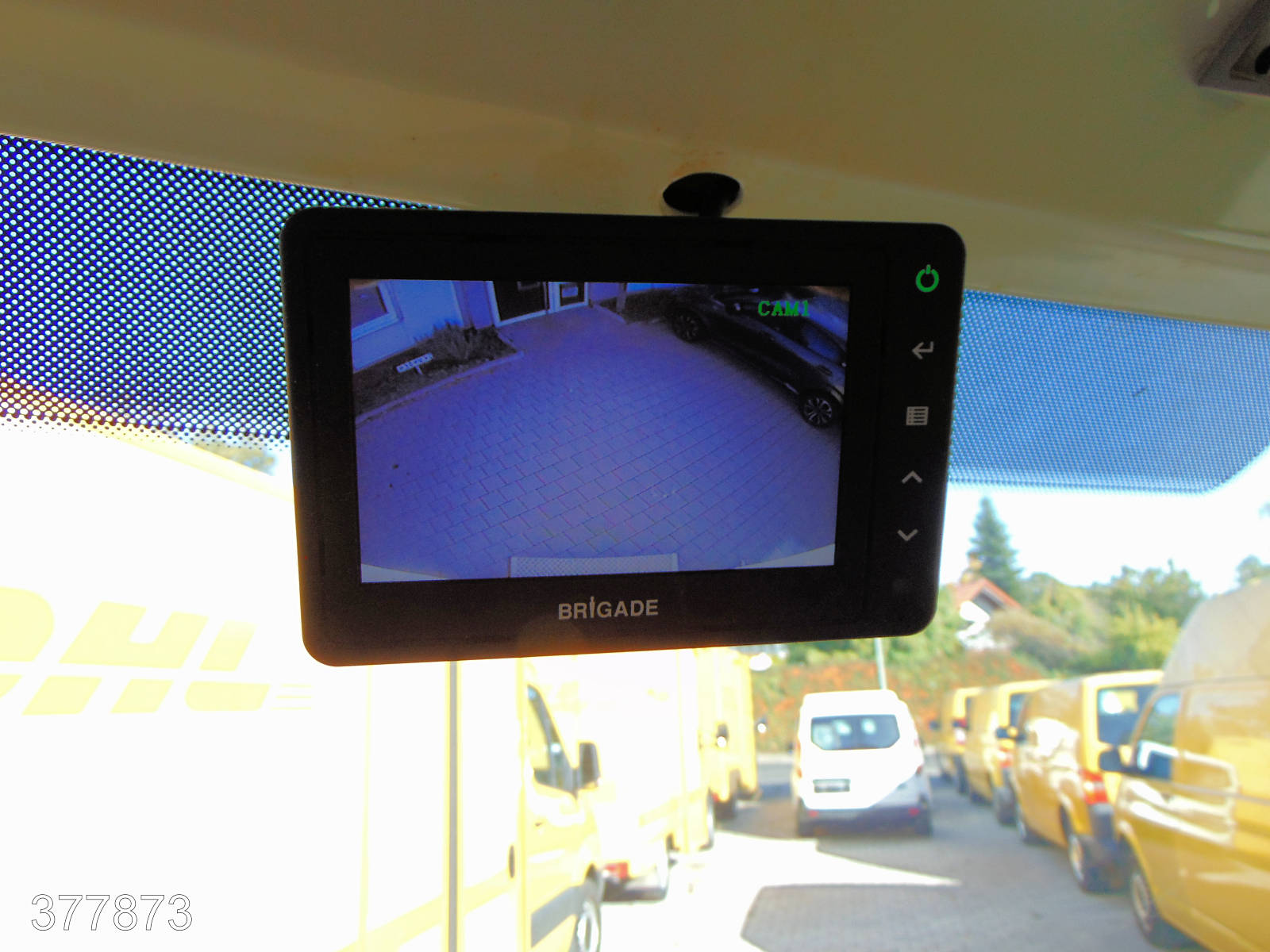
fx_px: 917
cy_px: 476
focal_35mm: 25
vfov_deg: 54.9
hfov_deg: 69.4
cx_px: 635
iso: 80
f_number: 3
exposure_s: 1/40
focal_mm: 4.5
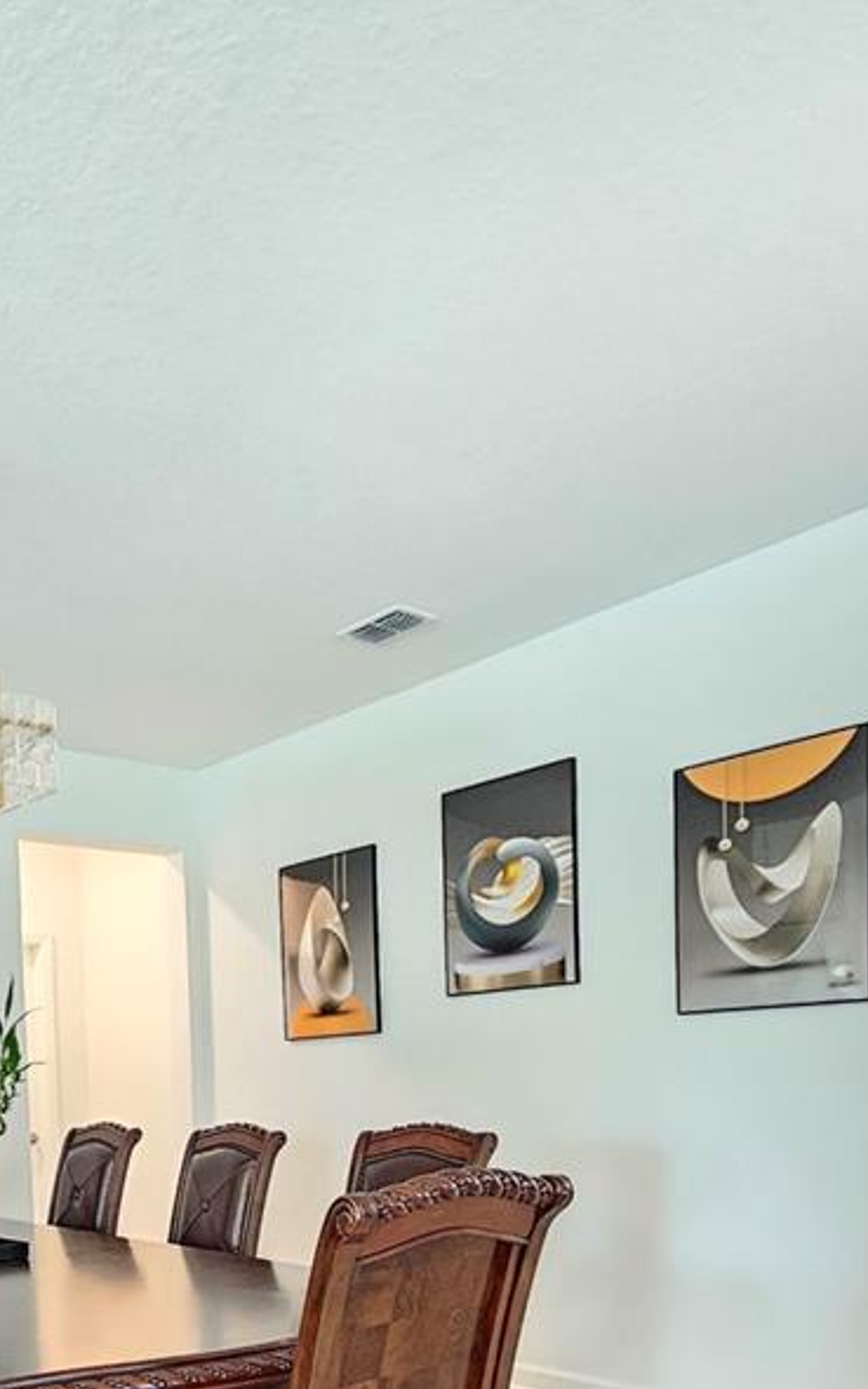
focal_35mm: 28
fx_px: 1061
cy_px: 1140
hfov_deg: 42.8
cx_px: 191
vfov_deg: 60.3
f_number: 2.2
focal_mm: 2.2
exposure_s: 1/24
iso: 640
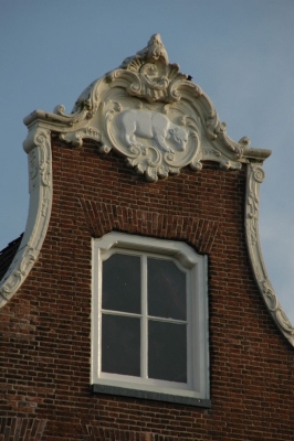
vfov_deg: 6.9
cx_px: 147
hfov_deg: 4.6
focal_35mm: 300
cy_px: 220
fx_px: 3681
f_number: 6.3
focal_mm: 200
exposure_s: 1/400
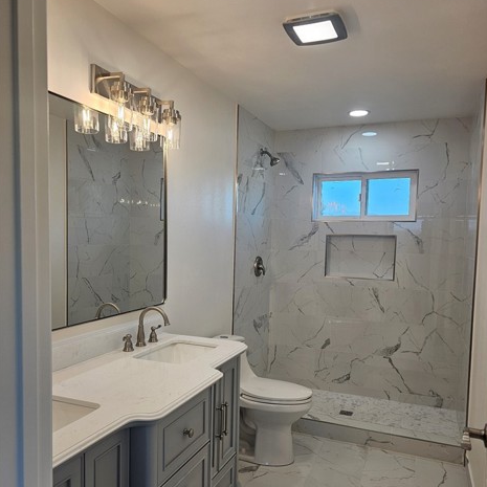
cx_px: 246
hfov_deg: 57.3
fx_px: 446
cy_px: 269
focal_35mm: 28
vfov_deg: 57.2
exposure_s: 1/120
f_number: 1.7
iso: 40
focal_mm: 6.3
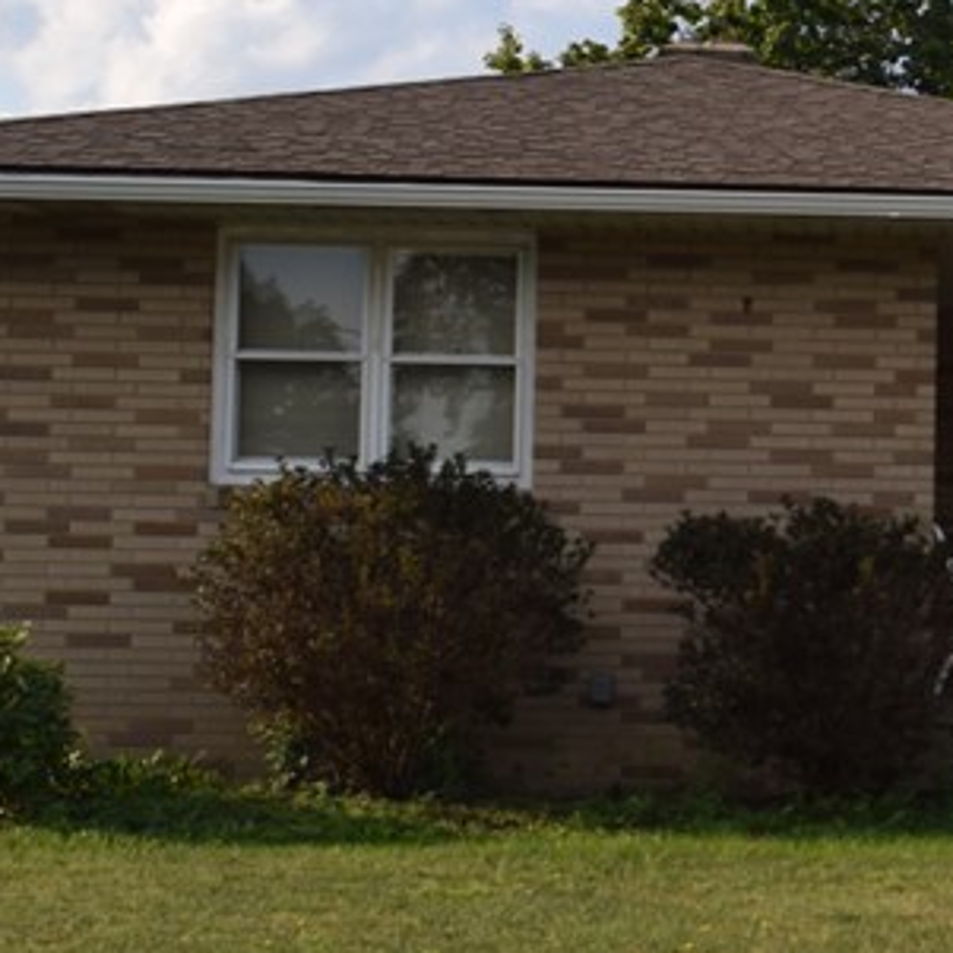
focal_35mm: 92
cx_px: 1352
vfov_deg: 18.9
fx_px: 2866
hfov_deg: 17.3
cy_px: 488
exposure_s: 1/200
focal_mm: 20
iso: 100
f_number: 8
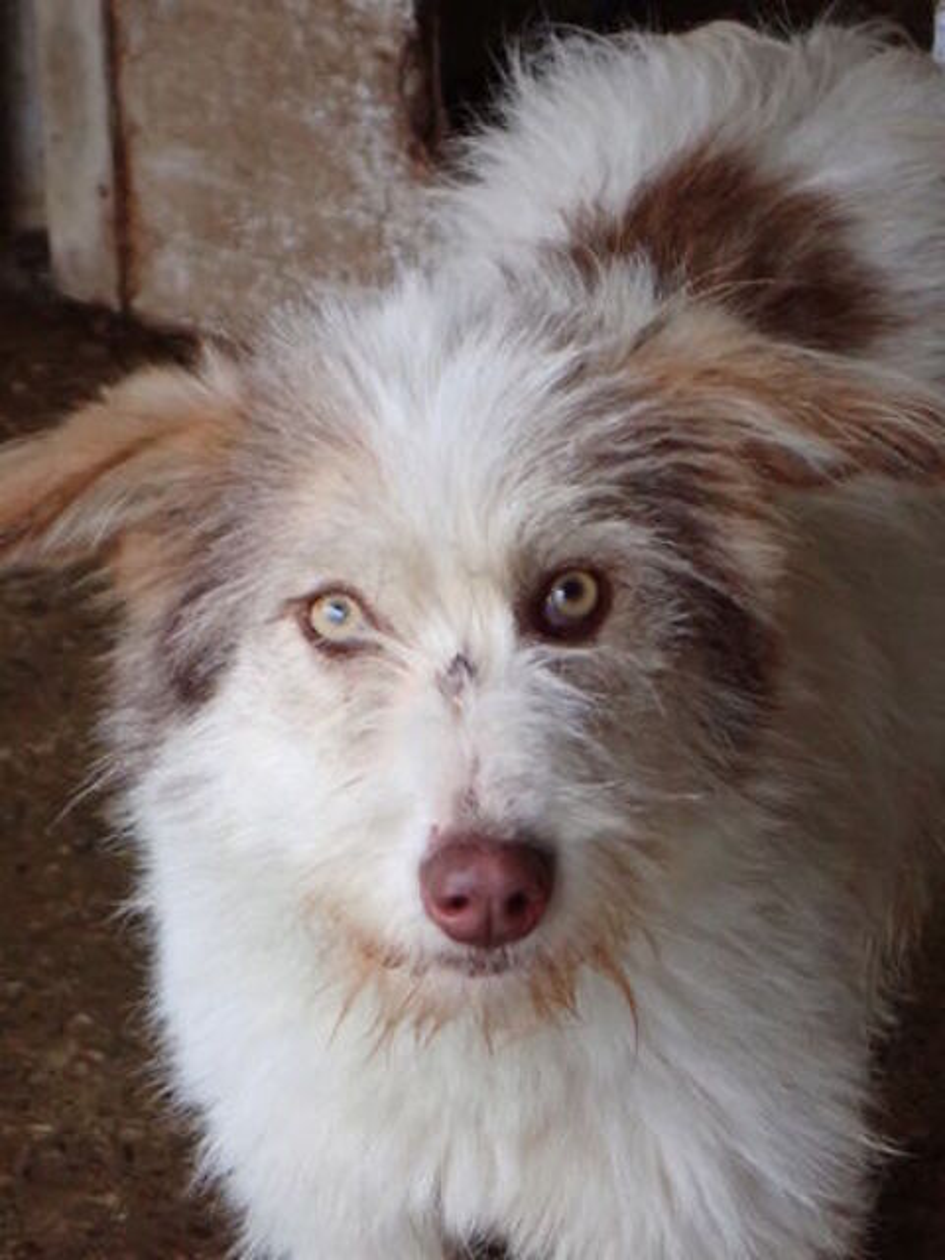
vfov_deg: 19.6
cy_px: 630
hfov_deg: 14.8
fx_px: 3640
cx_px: 472
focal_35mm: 100
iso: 1250
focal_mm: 18
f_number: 4.9
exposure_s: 1/500
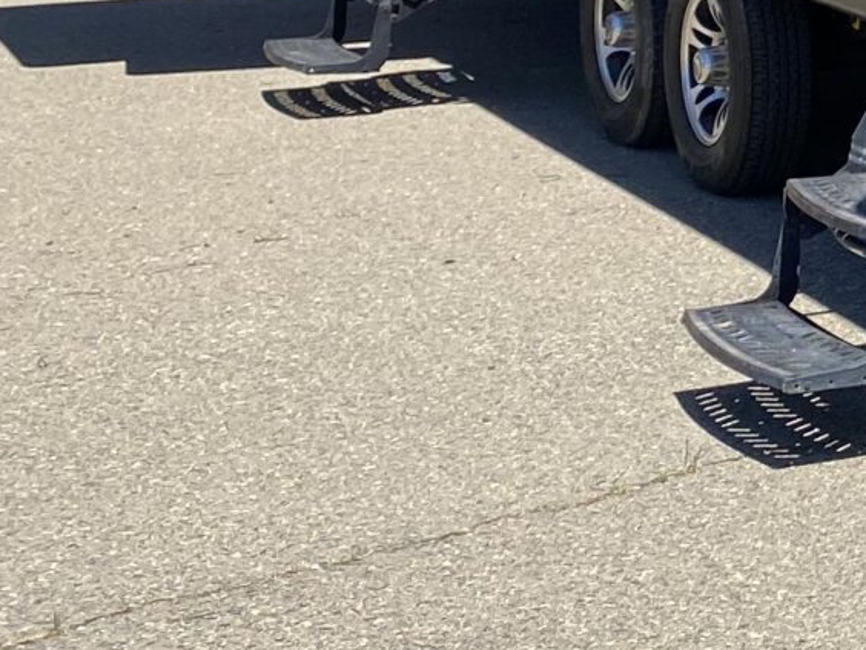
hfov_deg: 13.9
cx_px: 1778
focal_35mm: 118
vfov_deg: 12.0
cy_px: -310
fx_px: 2952
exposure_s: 1/1701
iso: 32
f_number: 1.8
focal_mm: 4.25
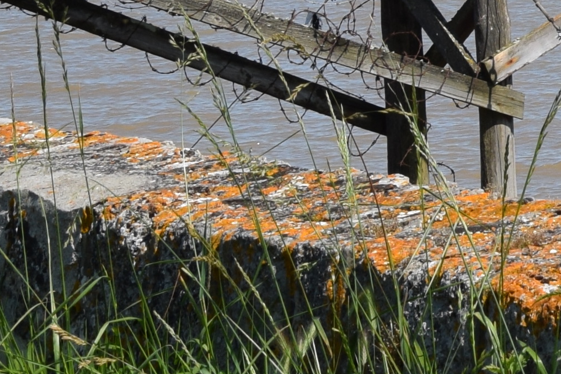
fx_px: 4690
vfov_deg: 4.5
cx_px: 1506
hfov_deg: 6.4
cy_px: -291
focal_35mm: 301
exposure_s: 1/400
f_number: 10
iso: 200
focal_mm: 34
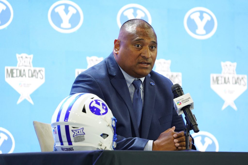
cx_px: 124
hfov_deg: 3.6
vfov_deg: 2.4
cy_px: 82
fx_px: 3934
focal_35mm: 571
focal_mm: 571
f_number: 6.3
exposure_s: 1/250
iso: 3200
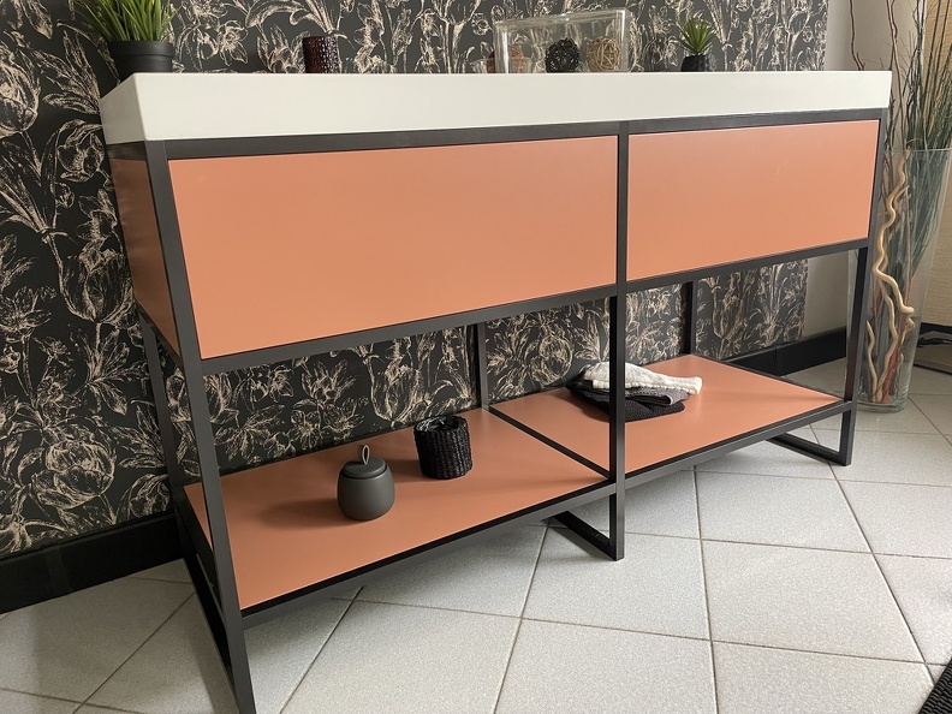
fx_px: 715
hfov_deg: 67.3
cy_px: 357
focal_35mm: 26
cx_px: 476
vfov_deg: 53.1
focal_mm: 4.2
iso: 125
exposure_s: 1/80
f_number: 1.6
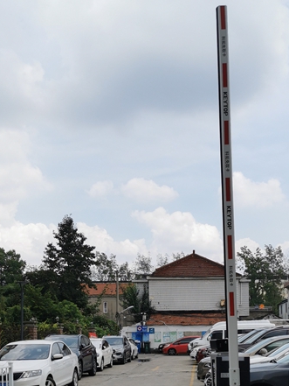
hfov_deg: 29.7
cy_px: 329
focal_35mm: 49
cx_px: 163
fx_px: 545
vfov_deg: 37.0
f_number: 1.6
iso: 50
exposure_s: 1/3571
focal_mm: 5.56
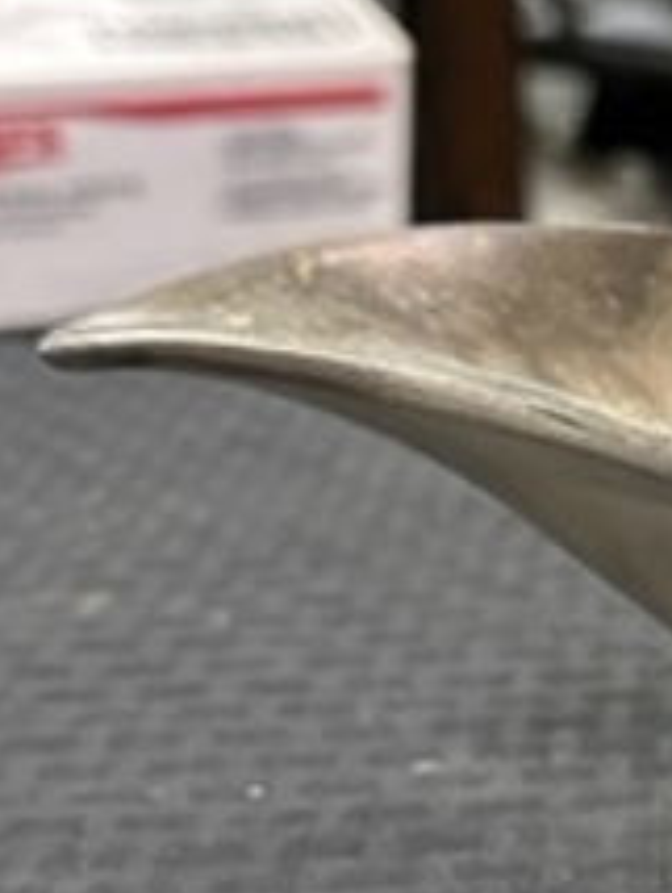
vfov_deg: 21.3
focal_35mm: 91
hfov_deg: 14.7
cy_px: 674
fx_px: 2351
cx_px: 1127
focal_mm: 6.86
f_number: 1.78
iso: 640
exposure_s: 1/40
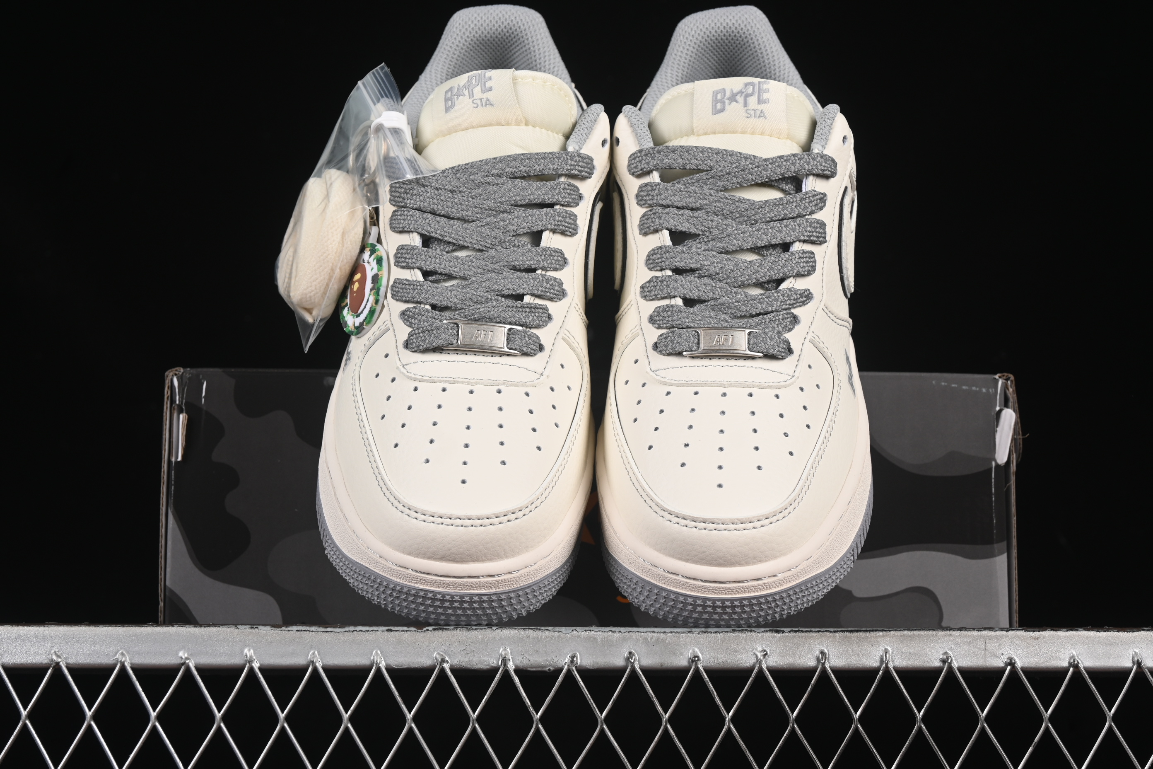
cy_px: 384
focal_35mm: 75
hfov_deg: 27.0
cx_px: 576
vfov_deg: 18.2
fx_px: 2402
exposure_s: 1/80
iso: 160
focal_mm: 50
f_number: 8
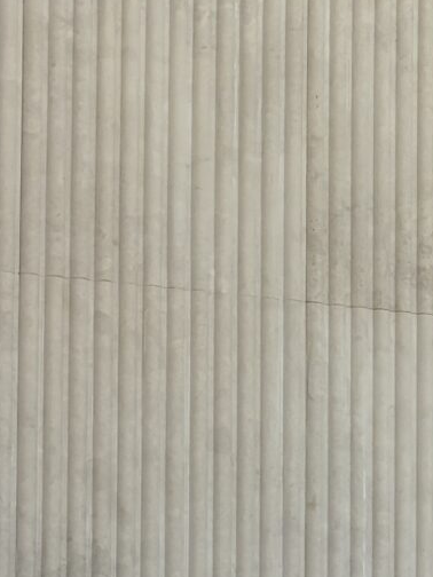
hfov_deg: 10.7
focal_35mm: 132
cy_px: 703
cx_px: 707
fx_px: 2202
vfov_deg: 14.4
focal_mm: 5.96
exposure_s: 1/60
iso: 64
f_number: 1.6
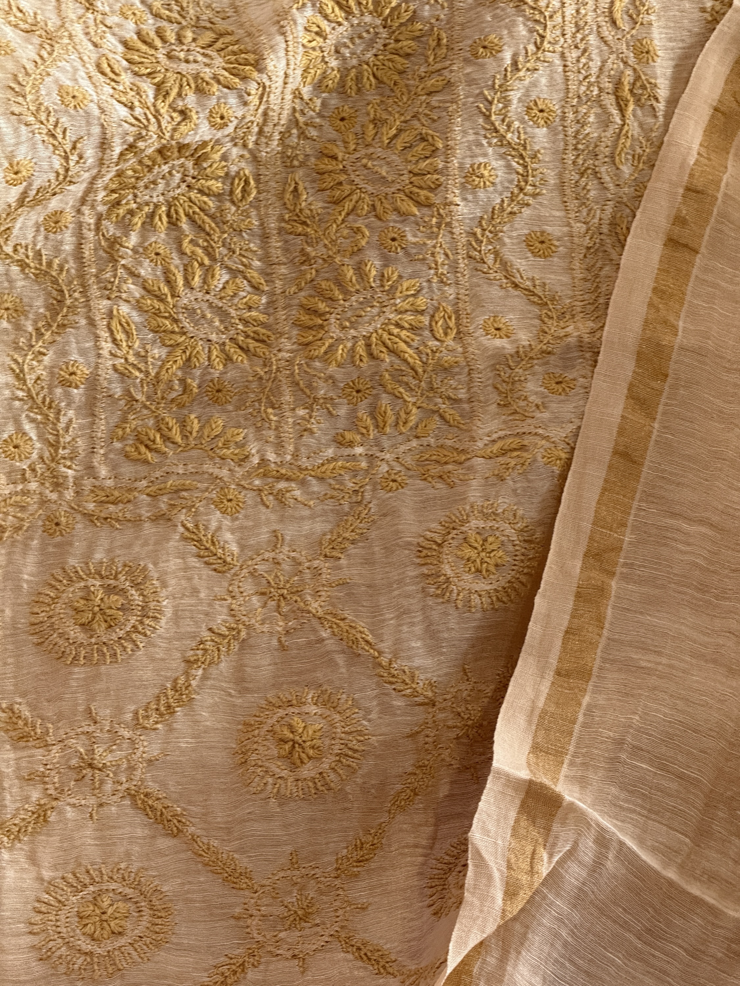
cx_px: 370
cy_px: 493
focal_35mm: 120
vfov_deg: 16.4
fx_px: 3420
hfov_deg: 12.3
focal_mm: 15.66
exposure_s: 1/50
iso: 320
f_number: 2.8
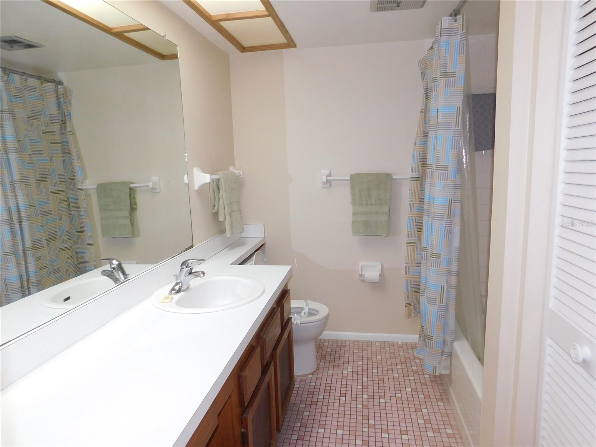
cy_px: 224
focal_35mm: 23
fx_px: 396
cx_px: 298
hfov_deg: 73.9
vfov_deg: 58.9
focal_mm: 4
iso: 200
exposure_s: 1/30
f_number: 3
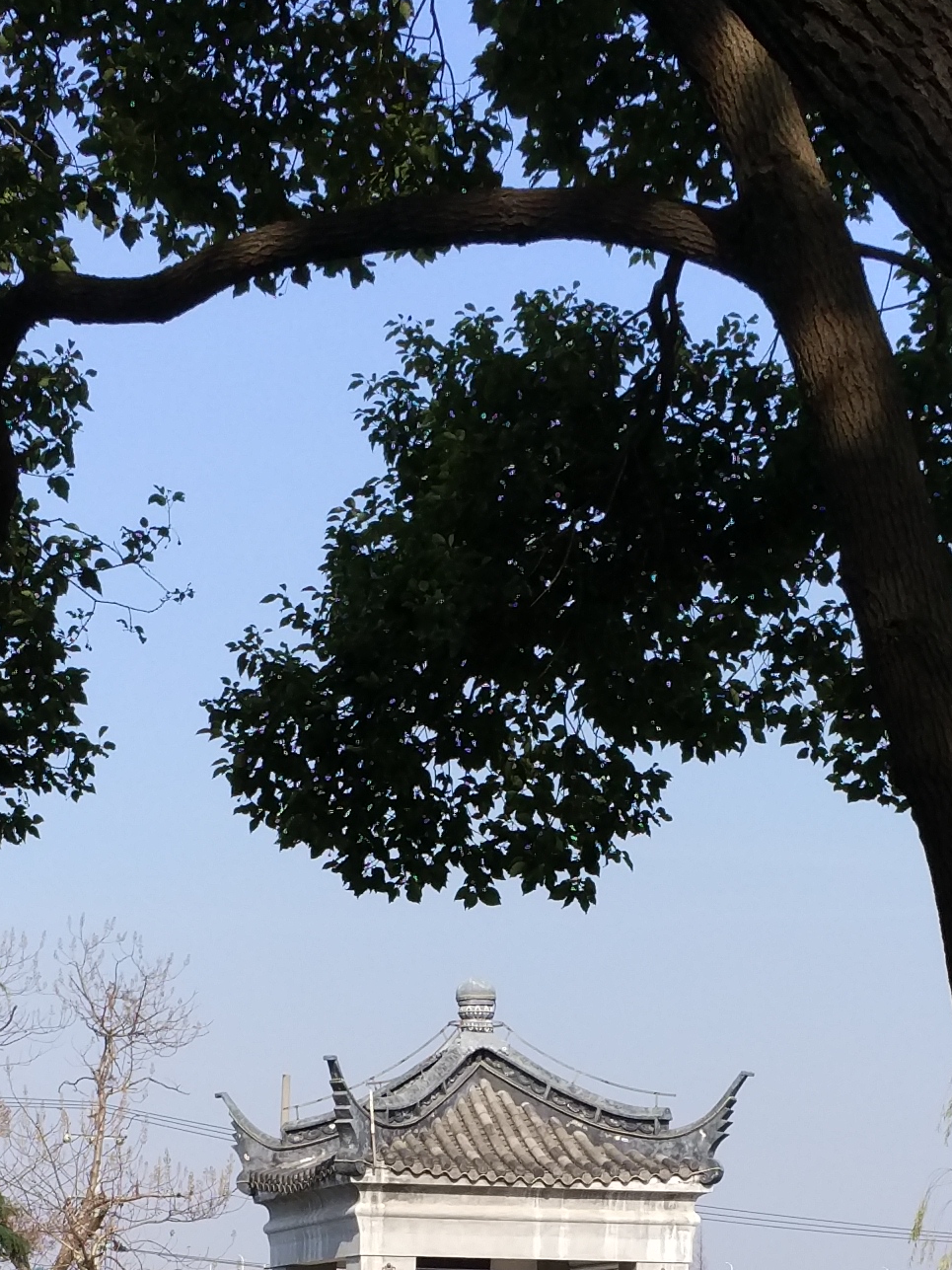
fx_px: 3557
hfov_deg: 15.2
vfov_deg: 19.6
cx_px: 537
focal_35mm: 97
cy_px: 1302
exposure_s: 1/1139
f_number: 2
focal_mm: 4.12
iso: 100
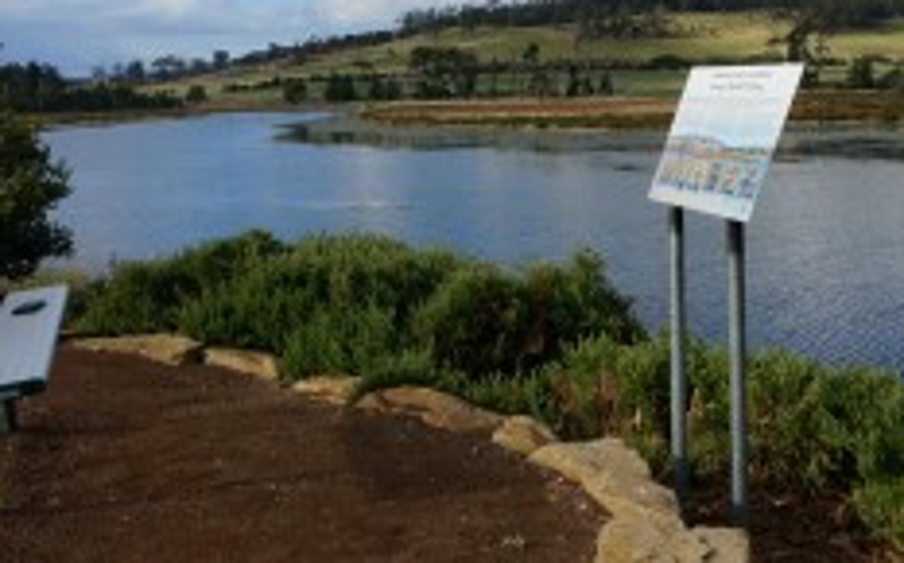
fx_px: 1034
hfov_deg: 45.6
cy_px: 153
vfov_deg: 30.0
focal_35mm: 42
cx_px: 675
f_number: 13
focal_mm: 16
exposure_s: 1/125
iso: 100
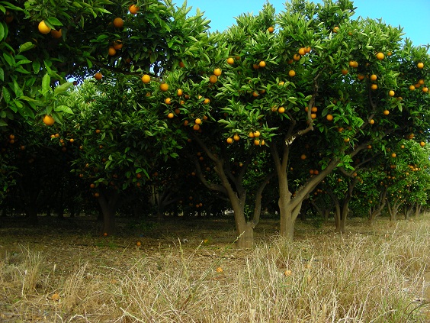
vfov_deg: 37.7
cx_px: 215
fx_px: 472
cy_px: 162
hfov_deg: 49.0
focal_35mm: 38
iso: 50
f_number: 4
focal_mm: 6.3
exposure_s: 1/116
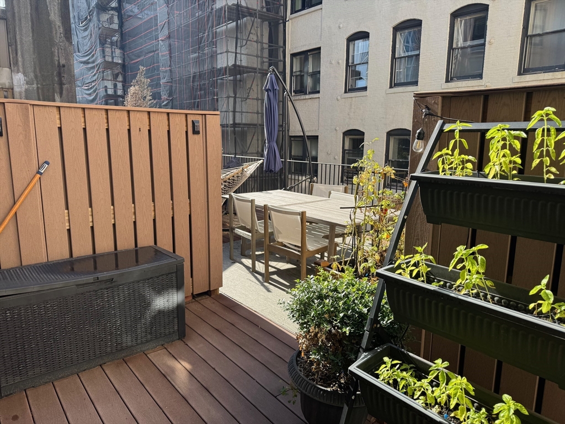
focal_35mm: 24
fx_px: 392
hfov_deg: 71.6
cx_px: 282
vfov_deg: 56.8
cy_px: 212
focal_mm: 6.76
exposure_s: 1/966
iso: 80
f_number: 1.78
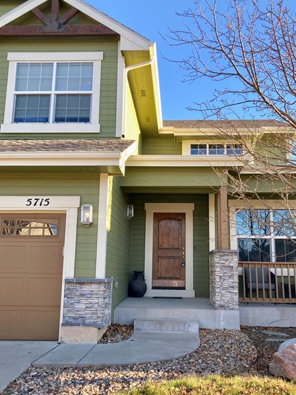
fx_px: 376
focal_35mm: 33
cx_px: 161
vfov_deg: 55.3
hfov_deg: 42.9
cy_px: 208
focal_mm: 3.99
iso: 25
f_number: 1.8
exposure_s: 1/122
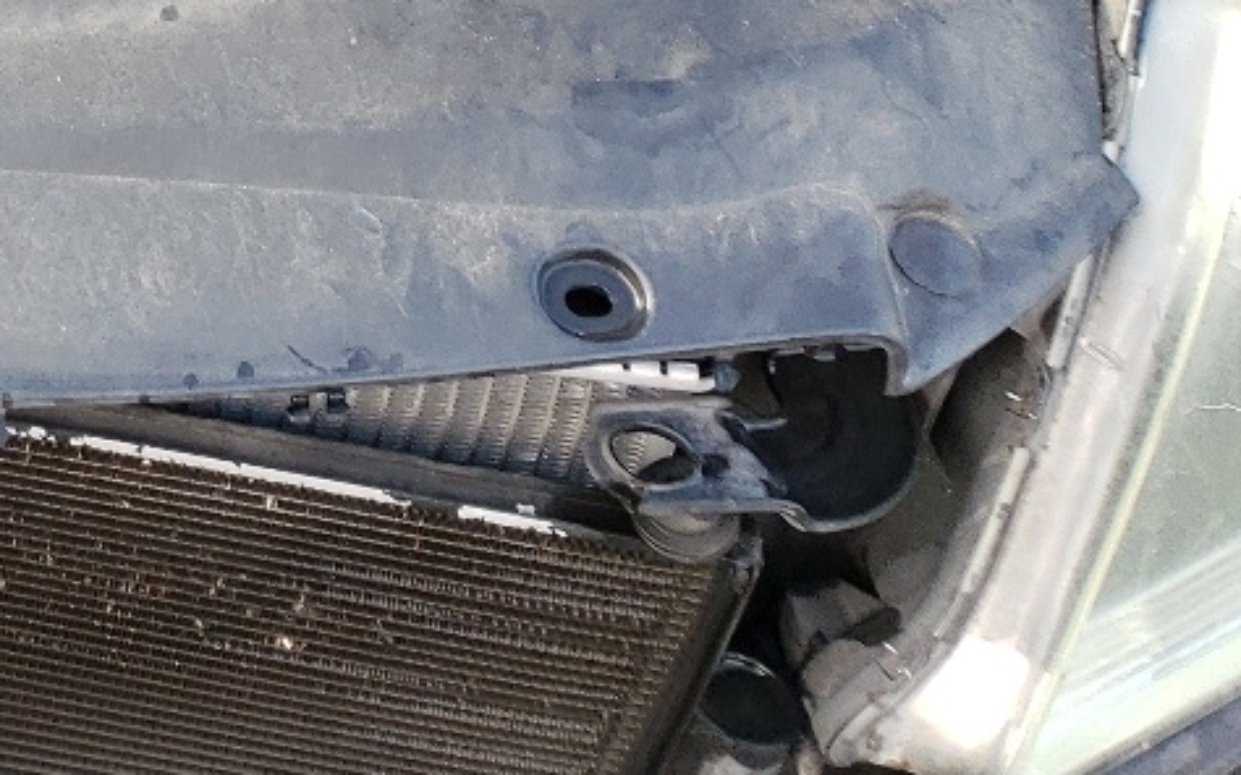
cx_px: -665
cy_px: -681
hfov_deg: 19.3
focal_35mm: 93
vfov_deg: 12.6
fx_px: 3145
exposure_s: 1/175
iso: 50
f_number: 1.5
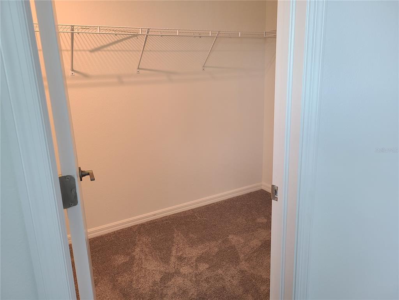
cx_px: 200
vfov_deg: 53.1
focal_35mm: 26
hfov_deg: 67.3
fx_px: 300
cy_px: 150
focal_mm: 5.4
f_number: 1.8
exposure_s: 1/60
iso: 125
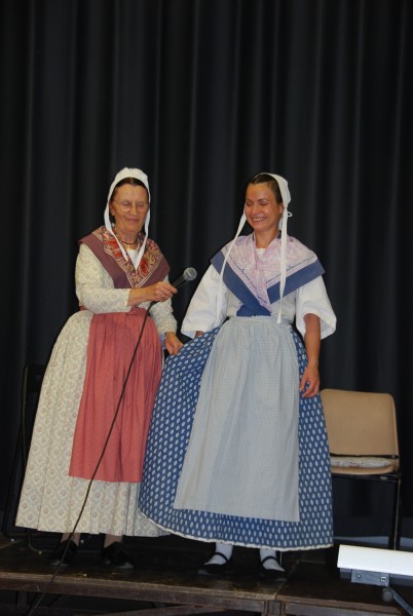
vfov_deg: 24.6
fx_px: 1415
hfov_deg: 16.6
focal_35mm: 82
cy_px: 308
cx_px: 206
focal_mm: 55
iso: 400
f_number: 4.8
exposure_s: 1/60
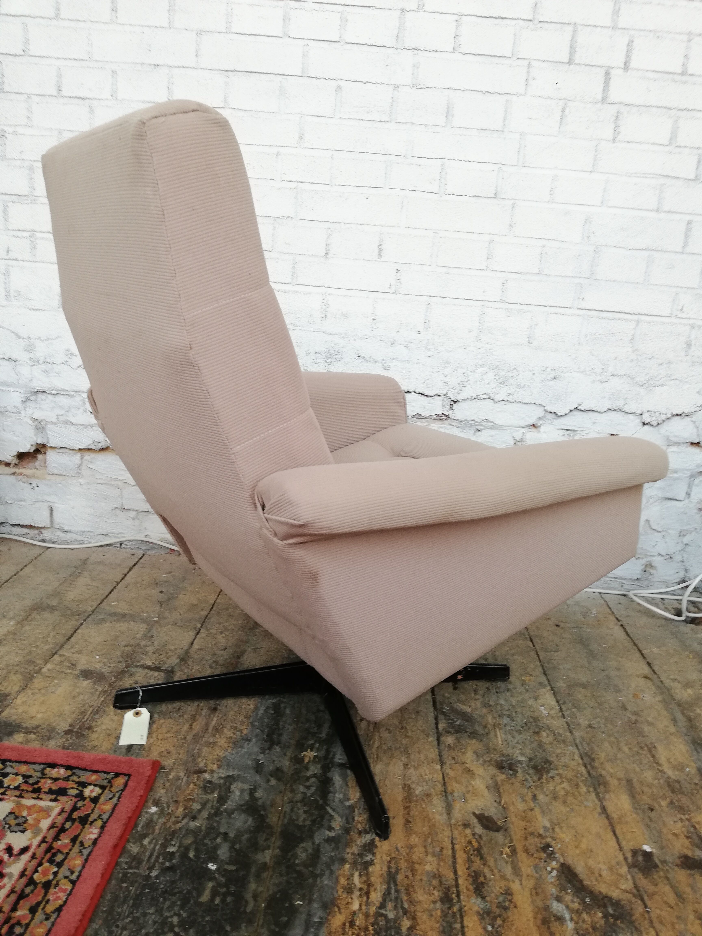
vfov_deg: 67.3
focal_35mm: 26
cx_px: 351
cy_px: 468
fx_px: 703
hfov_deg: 53.1
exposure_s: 1/50
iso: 125
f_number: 2.2
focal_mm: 3.81
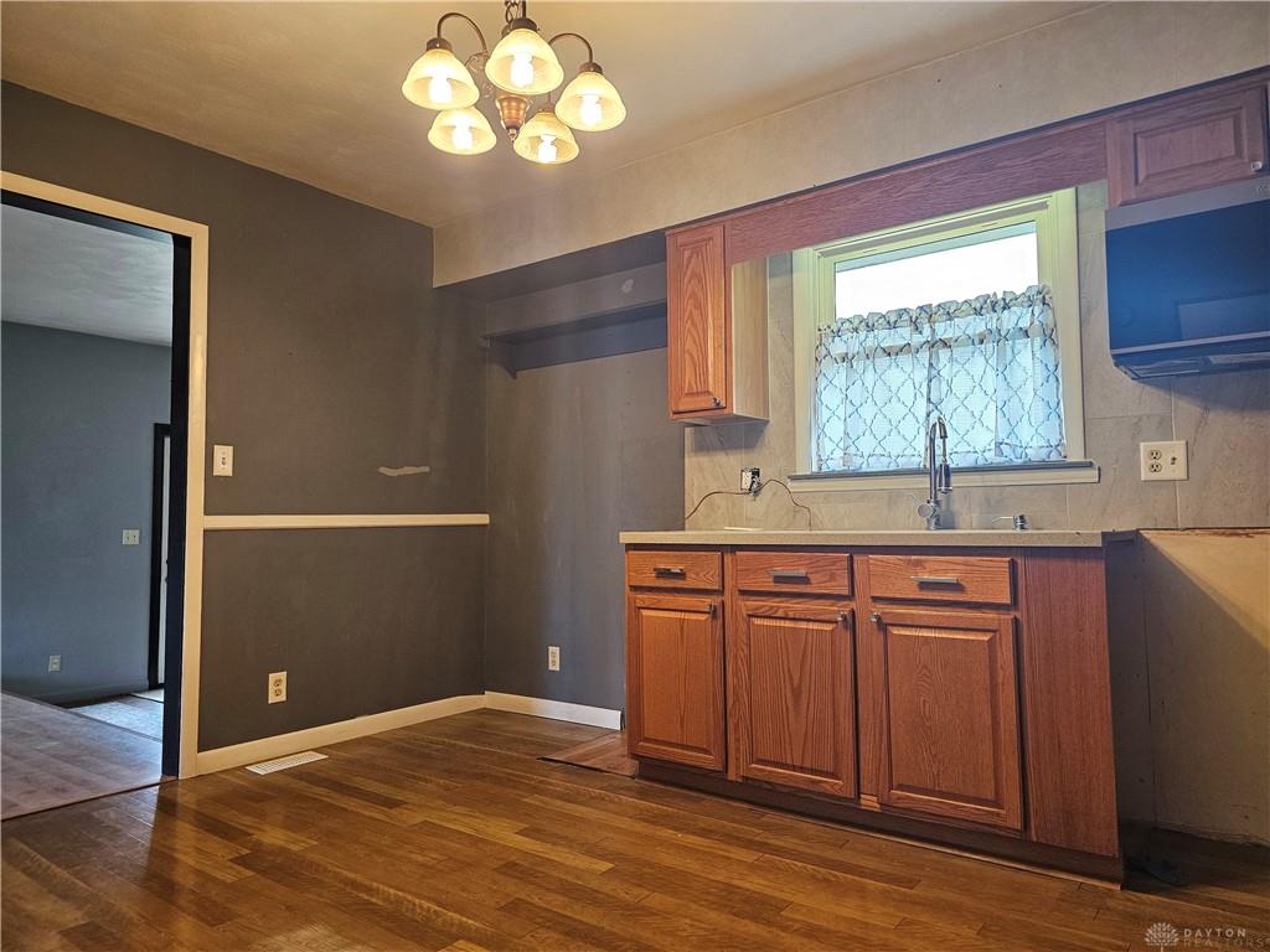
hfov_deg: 73.9
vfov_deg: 58.9
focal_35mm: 23
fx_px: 844
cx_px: 635
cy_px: 476
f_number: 1.7
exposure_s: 1/120
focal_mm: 6.3
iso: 250
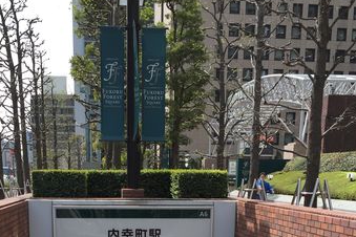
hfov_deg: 34.9
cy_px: 307
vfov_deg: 21.5
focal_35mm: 57
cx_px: 144
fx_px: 564
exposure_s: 1/920
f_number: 2.2
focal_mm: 4.15
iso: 32
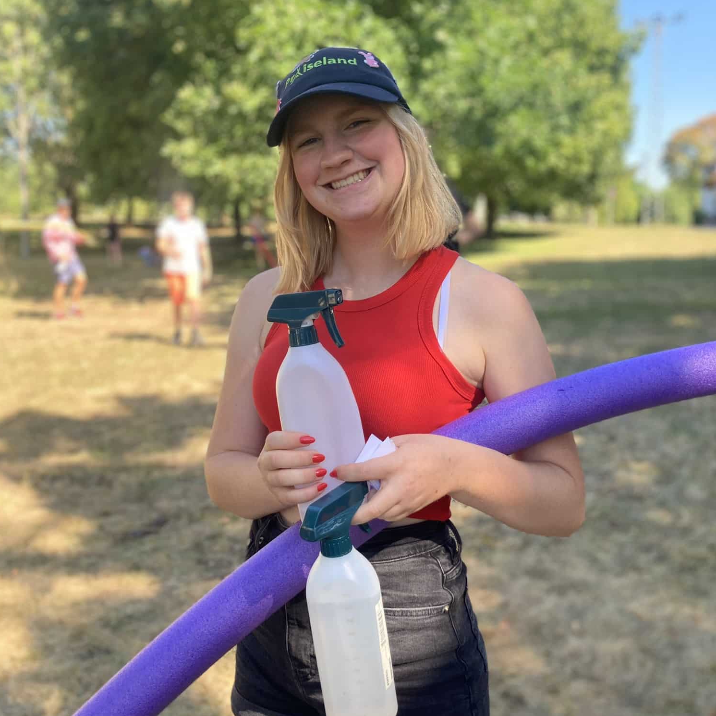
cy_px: 321
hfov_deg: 48.5
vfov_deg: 48.4
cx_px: 356
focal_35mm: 34
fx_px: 796
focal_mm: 3.99
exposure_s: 1/196
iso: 20
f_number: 1.8
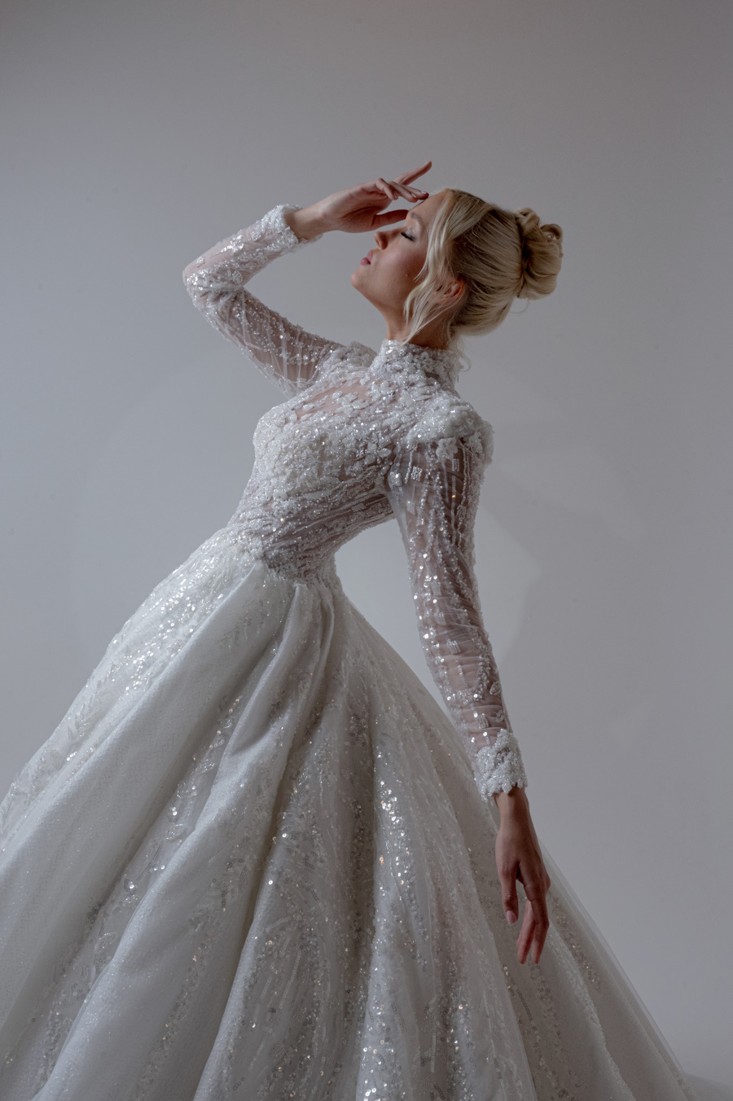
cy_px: 550
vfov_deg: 53.2
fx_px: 1101
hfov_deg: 36.8
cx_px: 366
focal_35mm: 36
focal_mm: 24
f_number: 20
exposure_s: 1/160
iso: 1000
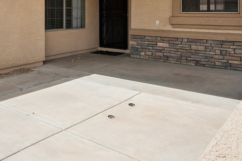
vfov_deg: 31.4
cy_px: 9
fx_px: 269
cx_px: 79
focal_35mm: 40
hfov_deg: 47.6
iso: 320
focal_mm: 19.5
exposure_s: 1/640
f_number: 8
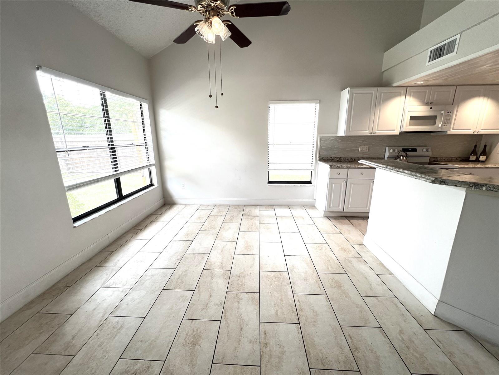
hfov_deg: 106.2
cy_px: 188
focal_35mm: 13
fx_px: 187
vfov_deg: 89.9
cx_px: 250
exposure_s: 1/120
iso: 64
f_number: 1.8
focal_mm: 1.57
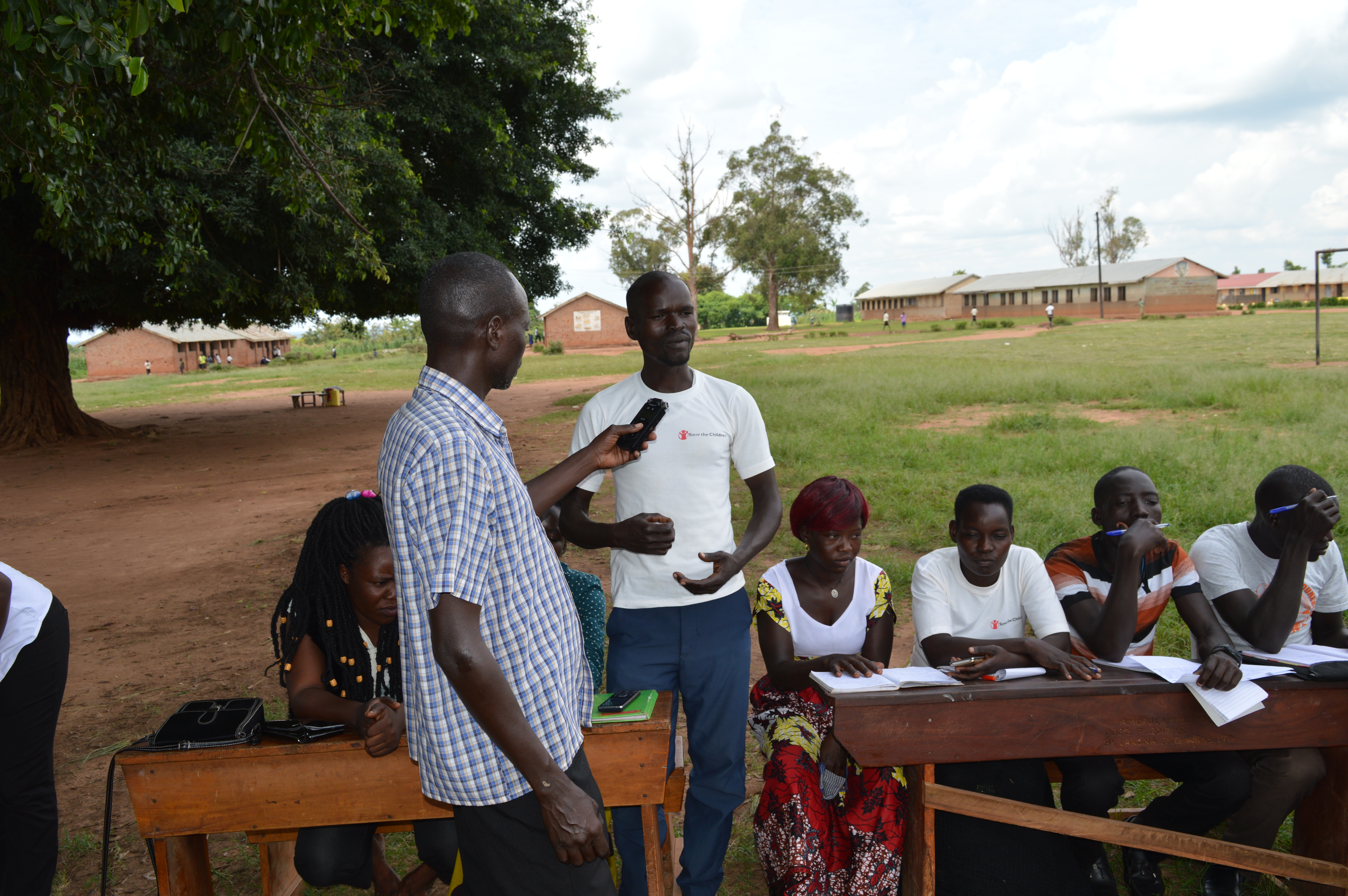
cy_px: 448
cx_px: 674
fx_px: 1122
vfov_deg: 43.5
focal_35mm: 30
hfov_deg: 62.0
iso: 100
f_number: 6.3
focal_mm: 20
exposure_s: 1/200
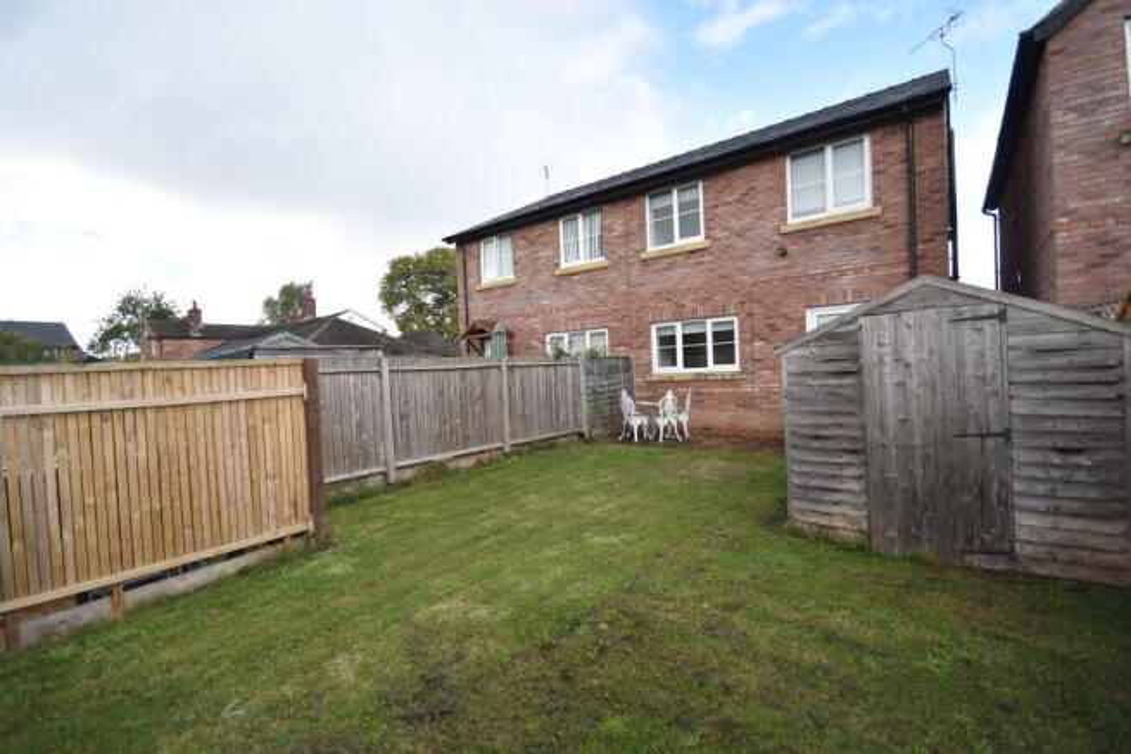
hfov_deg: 100.4
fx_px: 471
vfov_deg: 77.4
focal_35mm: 15
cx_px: 566
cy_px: 377
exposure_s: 1/200
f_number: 5
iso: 140
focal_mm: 10
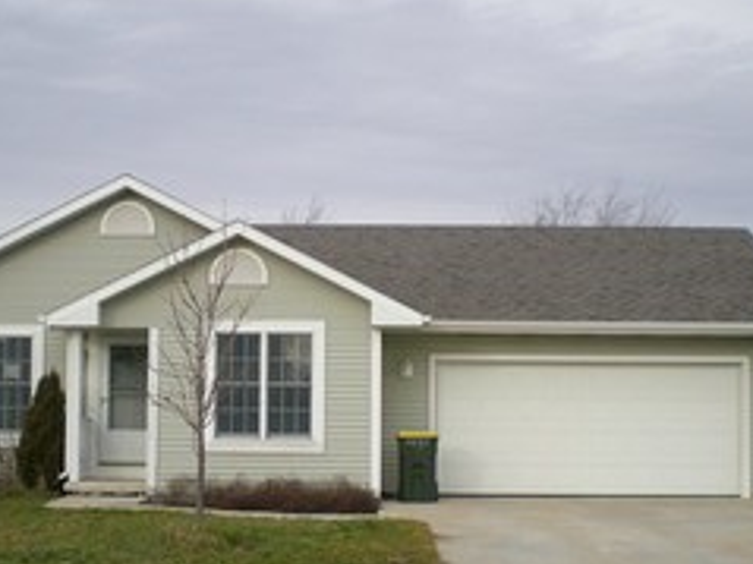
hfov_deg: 34.9
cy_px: 381
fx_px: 1196
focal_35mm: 55
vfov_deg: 26.4
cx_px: 328
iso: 77
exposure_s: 1/309
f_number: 3.1
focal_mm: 6.3
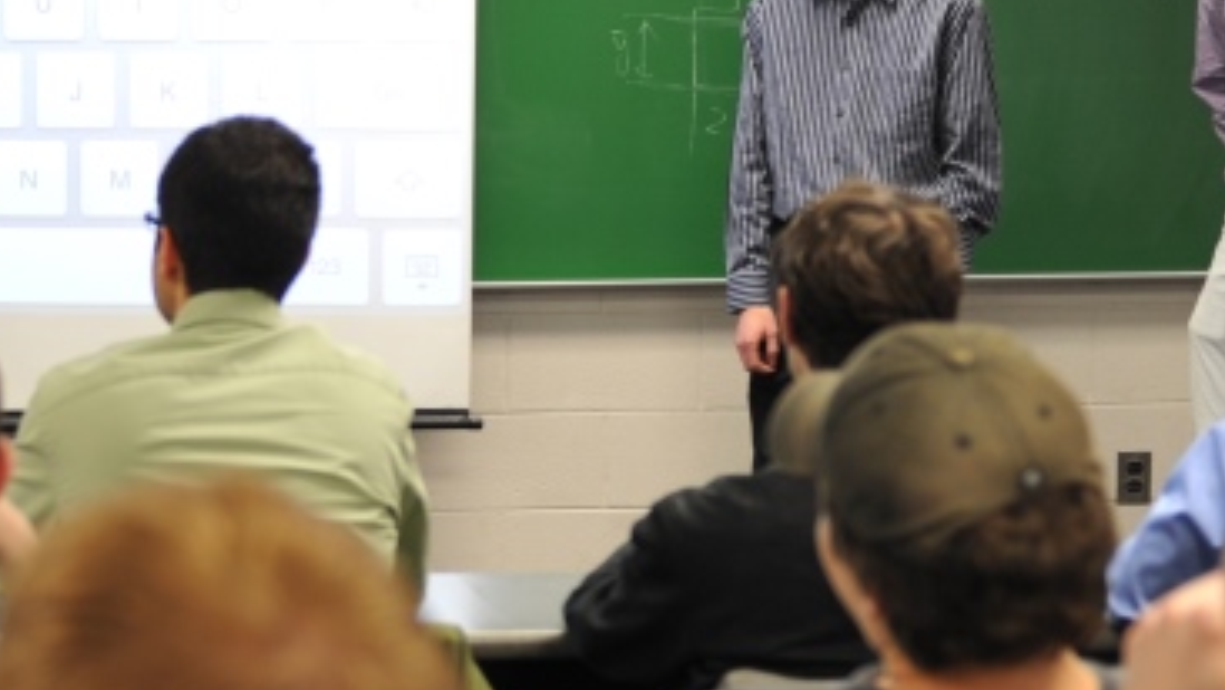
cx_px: -84
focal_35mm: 120
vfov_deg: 10.1
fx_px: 3898
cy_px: 457
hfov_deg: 17.3
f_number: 2.8
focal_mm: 42
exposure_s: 1/60
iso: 640
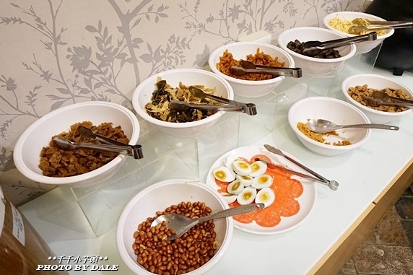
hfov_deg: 69.3
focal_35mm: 26
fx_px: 298
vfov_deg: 49.5
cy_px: 135
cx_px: 220
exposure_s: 1/60
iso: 2500
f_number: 5.6
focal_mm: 16
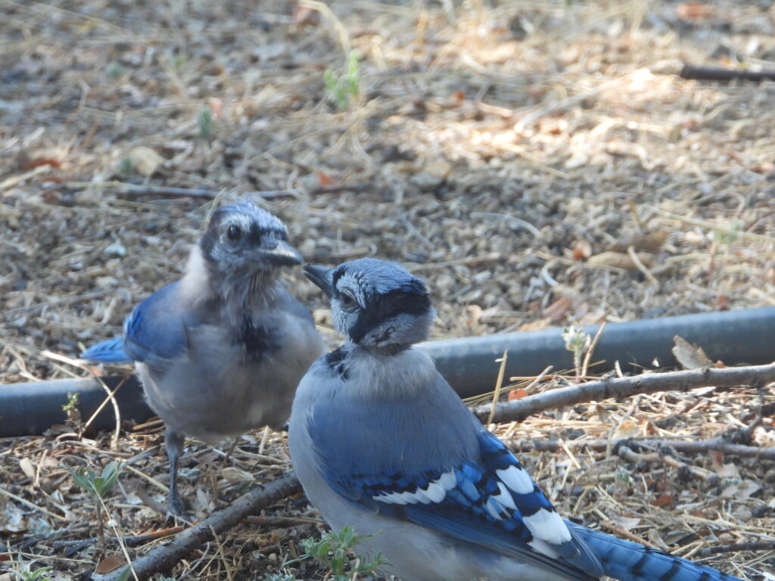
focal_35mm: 600
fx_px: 13433
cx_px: 388
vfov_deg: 2.5
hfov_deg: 3.3
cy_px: 290
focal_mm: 108
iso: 400
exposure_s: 1/160
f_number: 5
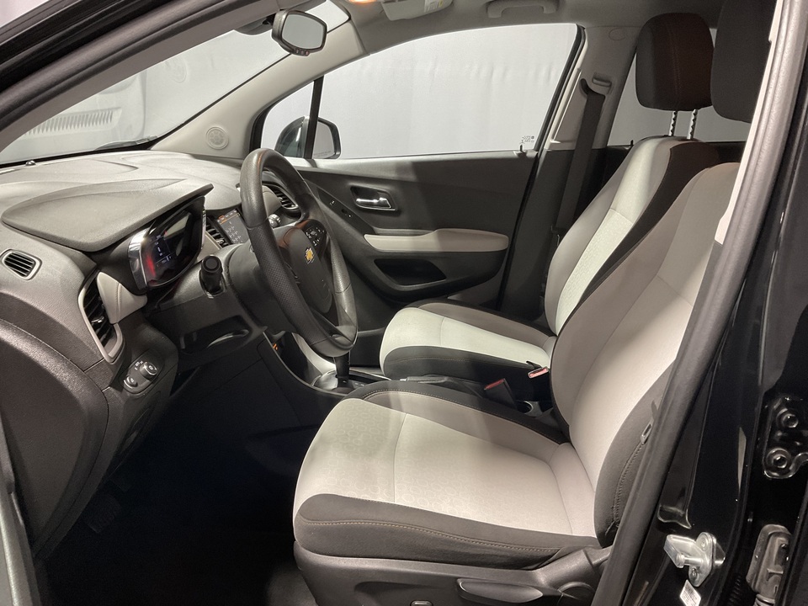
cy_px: 303
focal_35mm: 29
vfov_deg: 48.2
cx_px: 404
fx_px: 677
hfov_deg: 61.7
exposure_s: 1/60
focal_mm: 3
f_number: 1.8
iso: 80
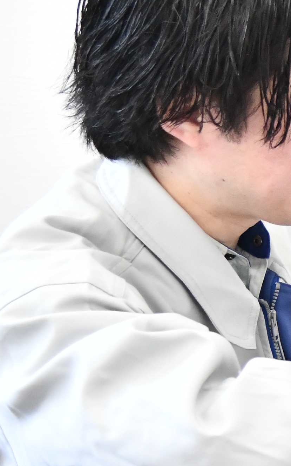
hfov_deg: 6.4
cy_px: 339
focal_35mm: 190
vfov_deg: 11.0
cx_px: 853
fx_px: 2412
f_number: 4.5
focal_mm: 40
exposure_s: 1/500
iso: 3200
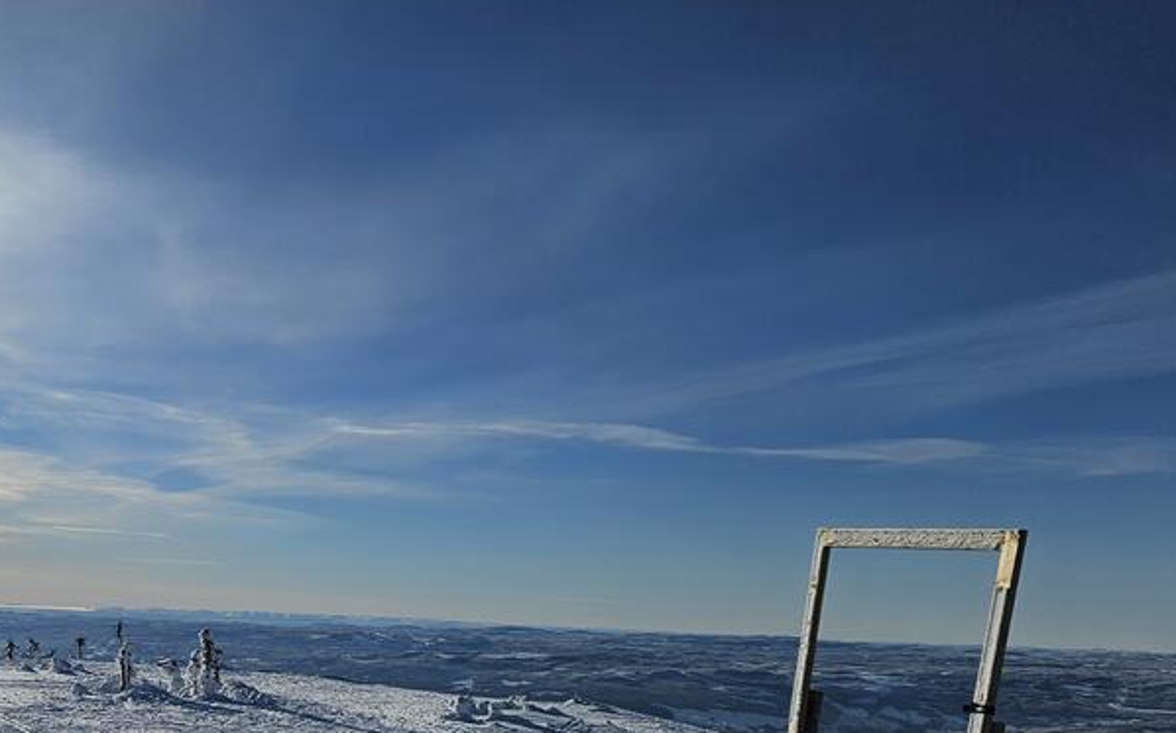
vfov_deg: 26.9
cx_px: 179
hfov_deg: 40.3
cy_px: 580
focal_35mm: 47
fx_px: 1505
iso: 25
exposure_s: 1/8163
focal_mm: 5.4
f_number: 1.8
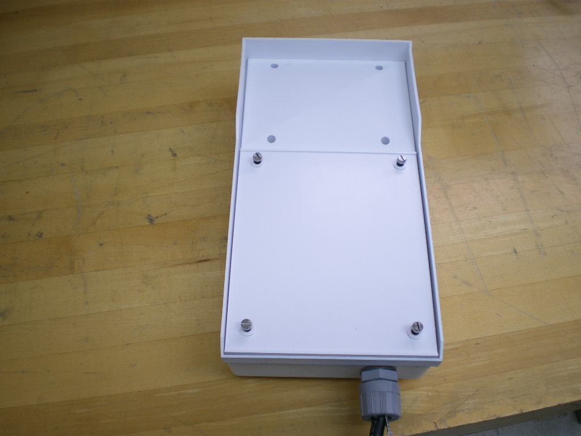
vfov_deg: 39.7
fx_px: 604
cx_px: 290
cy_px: 218
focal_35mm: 36
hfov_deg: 51.4
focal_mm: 6.3
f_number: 3.1
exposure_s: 1/50
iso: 64
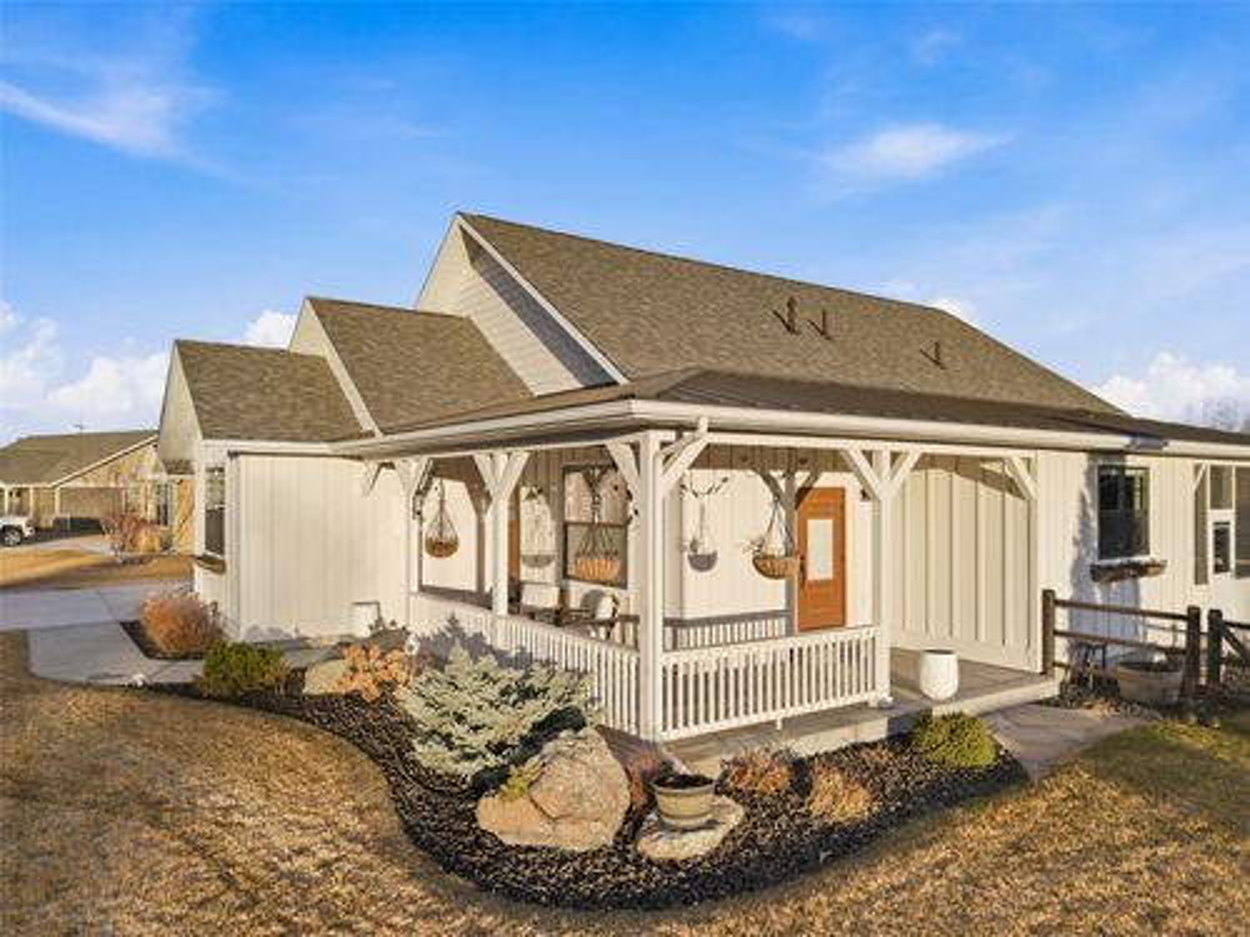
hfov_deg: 71.6
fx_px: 867
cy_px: 468
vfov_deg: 56.8
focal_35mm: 24
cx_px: 625
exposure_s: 1/1250
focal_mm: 8.7
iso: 160
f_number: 1.8
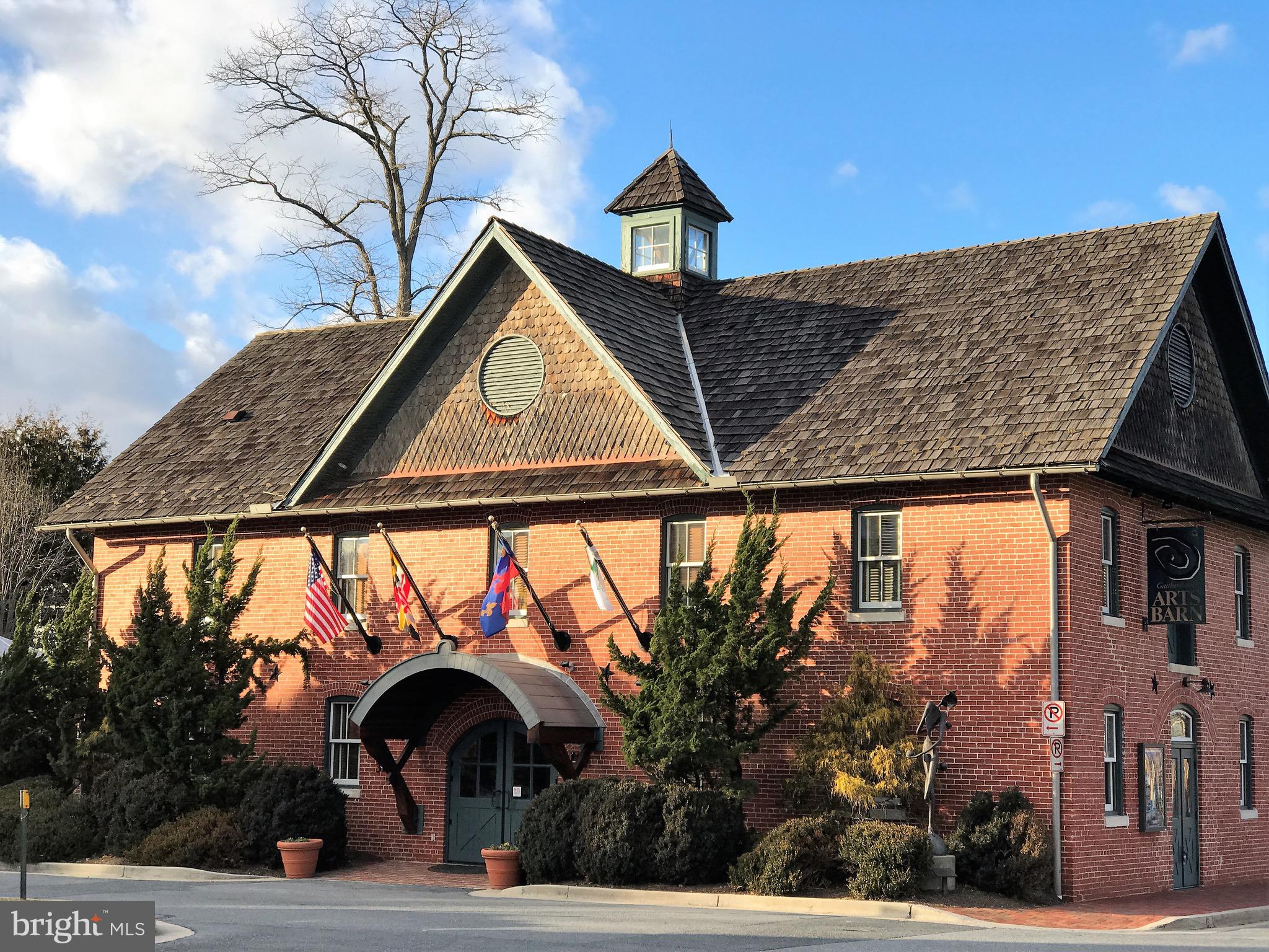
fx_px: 2090
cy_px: 476
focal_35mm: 57
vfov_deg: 25.7
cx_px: 634
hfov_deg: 33.8
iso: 20
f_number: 2.8
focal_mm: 6.6
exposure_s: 1/273
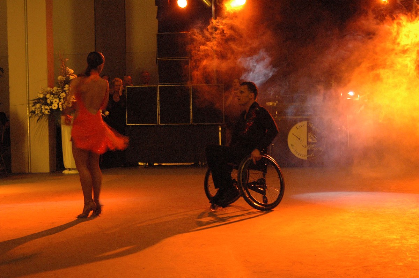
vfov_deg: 17.4
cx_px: 210
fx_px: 907
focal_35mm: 78
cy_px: 139
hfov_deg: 26.0
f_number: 4.5
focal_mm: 52
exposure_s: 1/20
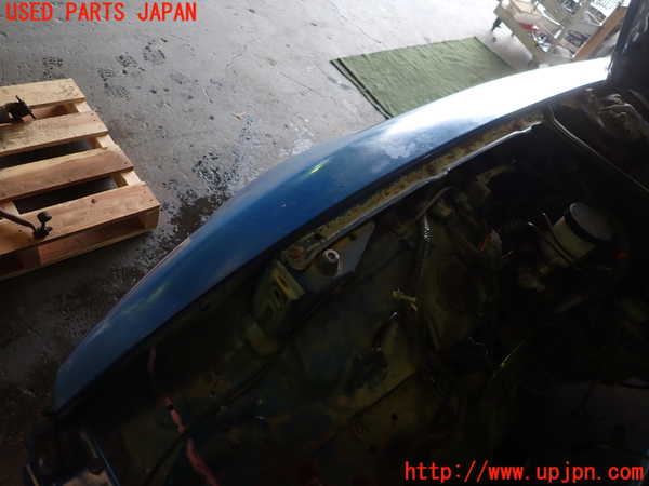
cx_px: 324
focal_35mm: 25
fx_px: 469
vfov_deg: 54.9
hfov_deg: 69.4
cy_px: 243
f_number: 2
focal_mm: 4.5
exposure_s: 1/60
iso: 160
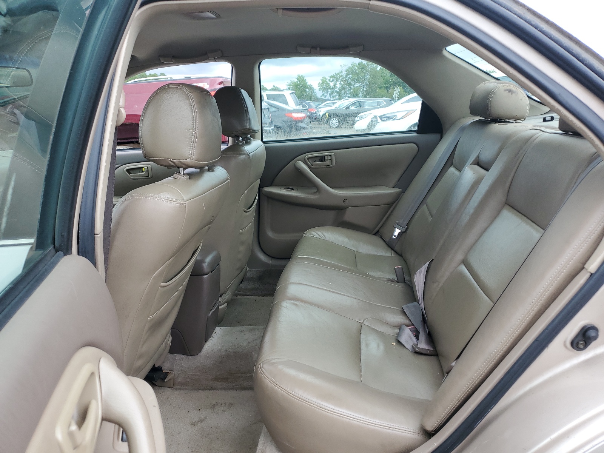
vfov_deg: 53.1
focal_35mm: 26
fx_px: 454
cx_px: 302
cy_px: 226
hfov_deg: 67.3
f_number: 1.5
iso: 50
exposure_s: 1/323
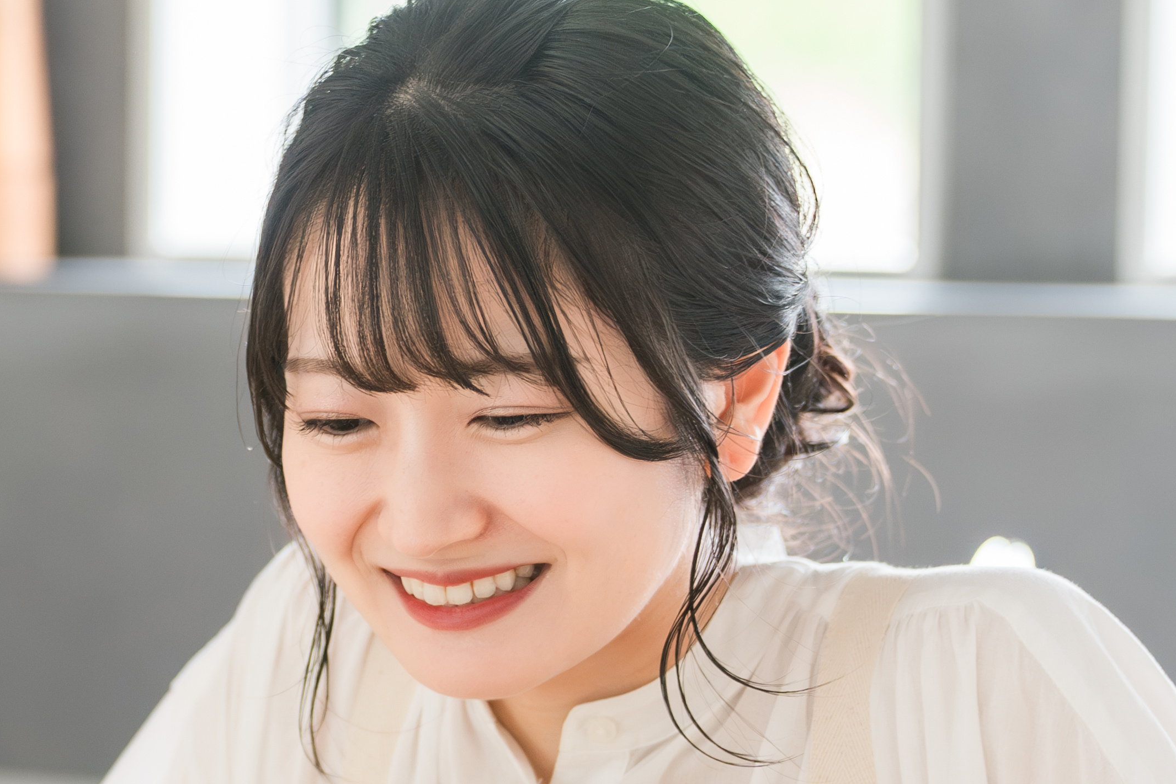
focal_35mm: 217
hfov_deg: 9.4
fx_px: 7089
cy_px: 819
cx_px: -116
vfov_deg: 6.3
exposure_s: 1/125
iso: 640
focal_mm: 66
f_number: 2.5
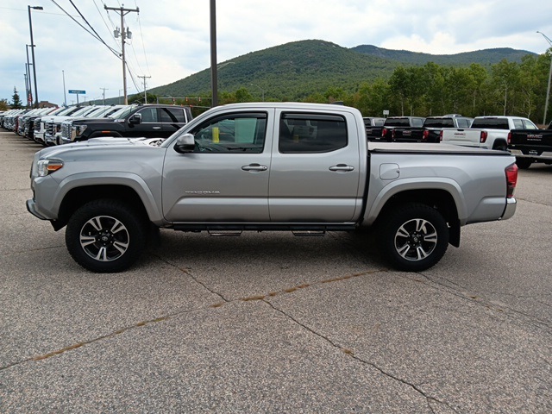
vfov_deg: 53.1
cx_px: 276
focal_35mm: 26
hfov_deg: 67.3
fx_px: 415
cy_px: 207
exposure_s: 1/215
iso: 100
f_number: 1.8
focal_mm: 3.98
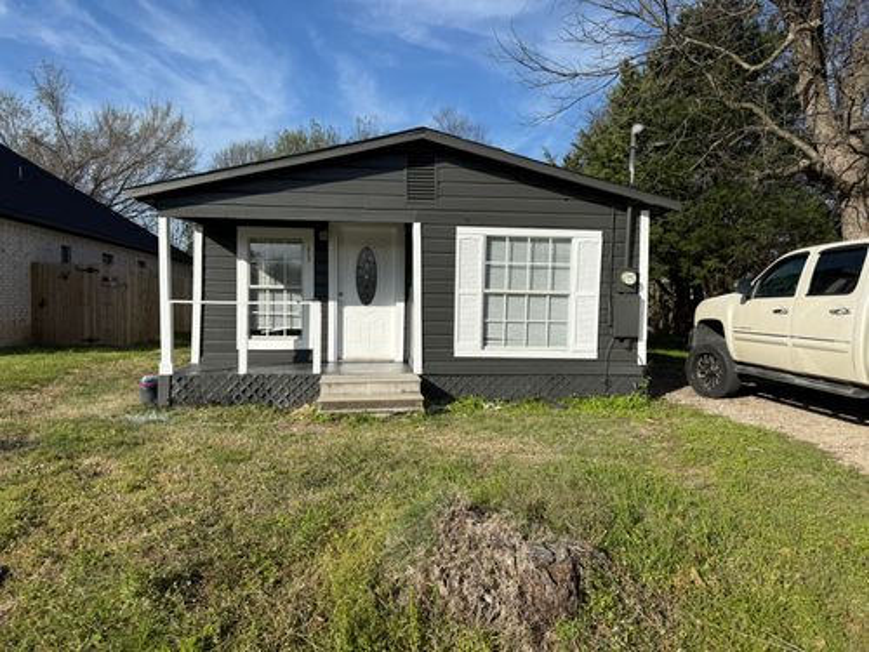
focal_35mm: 24
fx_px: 602
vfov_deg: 56.8
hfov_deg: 71.6
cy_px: 326
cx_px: 434
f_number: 1.78
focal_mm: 6.76
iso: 80
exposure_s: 1/5714
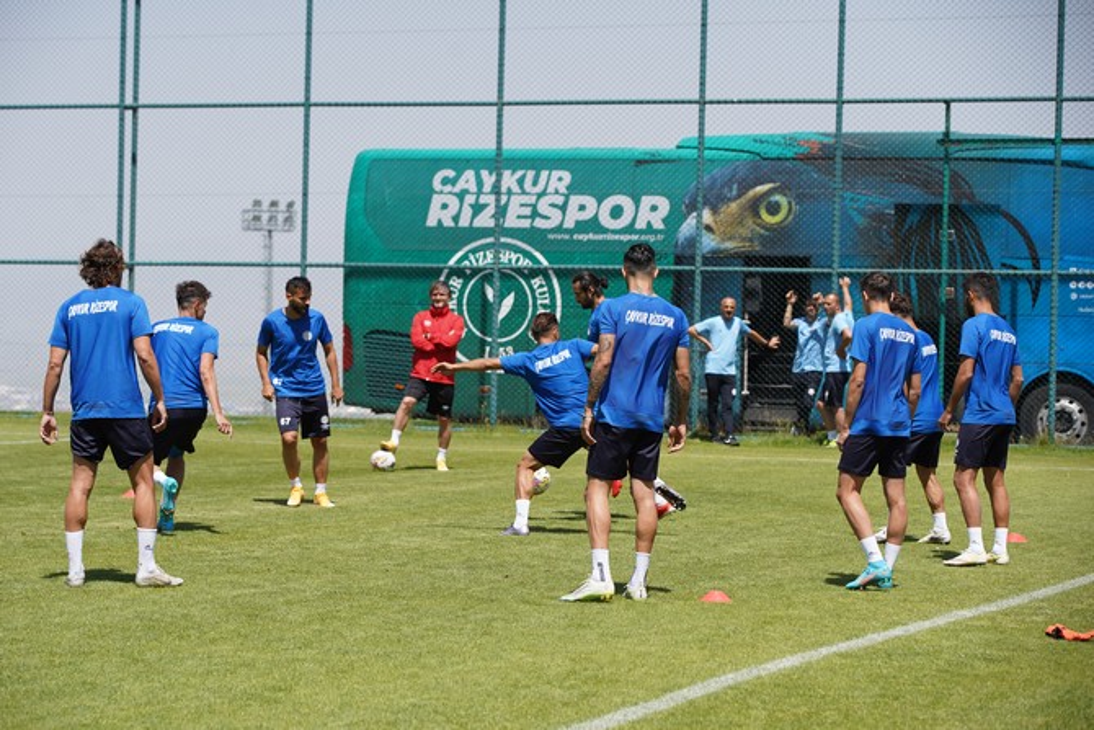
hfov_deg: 18.6
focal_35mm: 110
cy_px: 365
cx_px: 547
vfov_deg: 12.5
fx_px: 3343
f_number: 5
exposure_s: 1/1250
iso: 200
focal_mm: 110
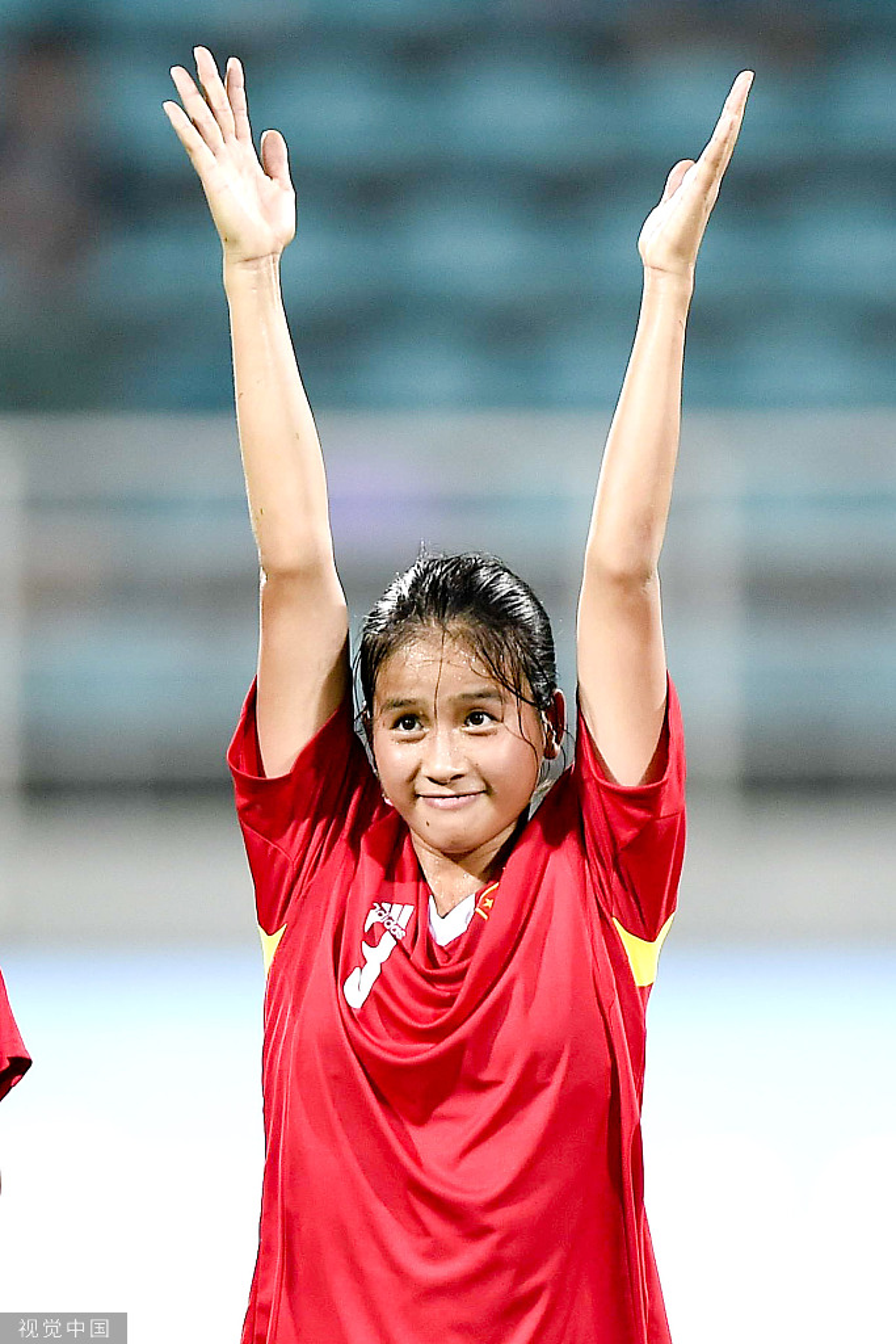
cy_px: 672
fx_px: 14927
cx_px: 448
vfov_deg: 5.2
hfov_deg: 3.4
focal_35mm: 400
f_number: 3.2
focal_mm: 400
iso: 1250
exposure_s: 1/640
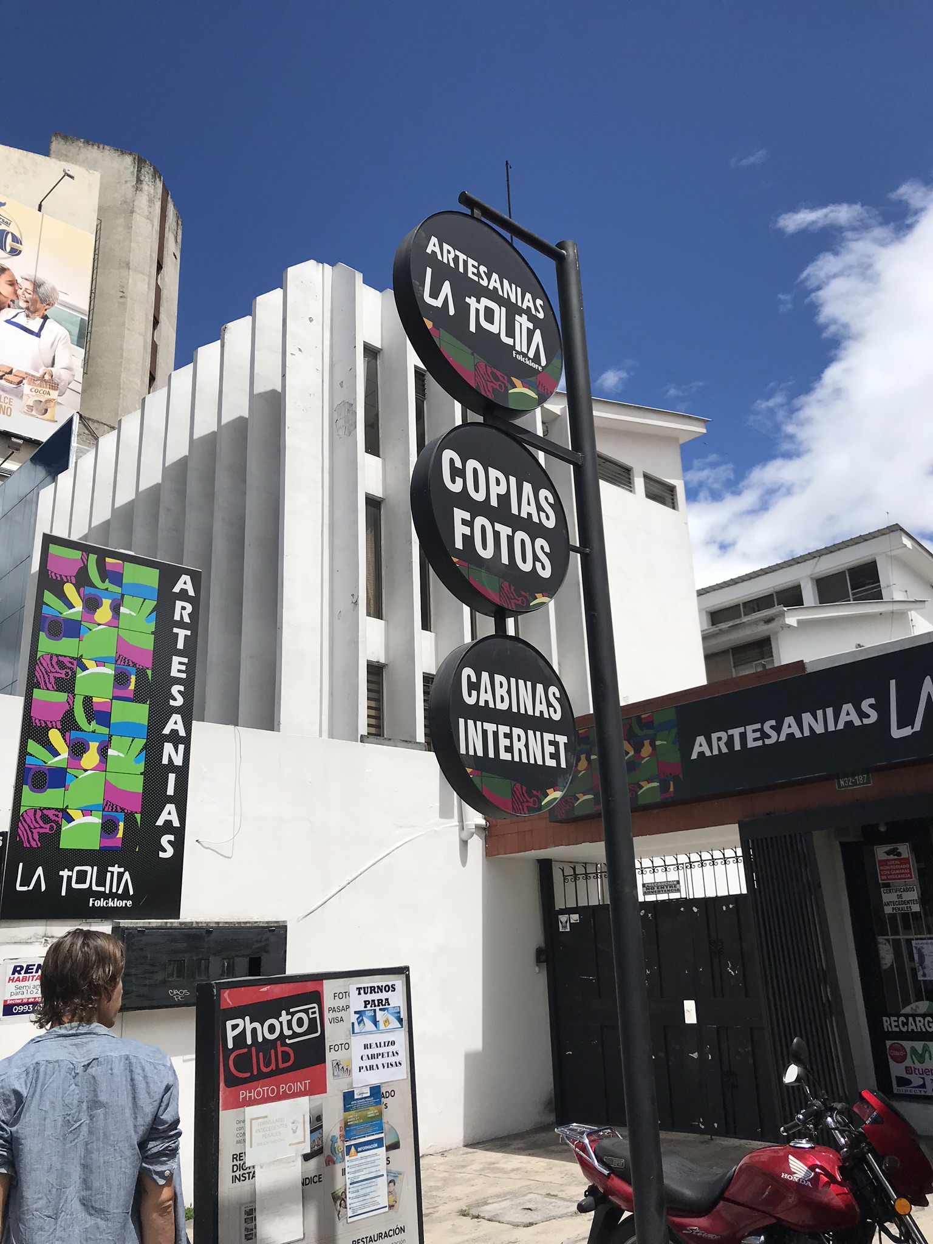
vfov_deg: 63.4
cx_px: 466
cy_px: 622
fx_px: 1006
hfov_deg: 49.7
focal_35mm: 28
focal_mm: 3.99
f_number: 1.8
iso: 20
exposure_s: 1/4367
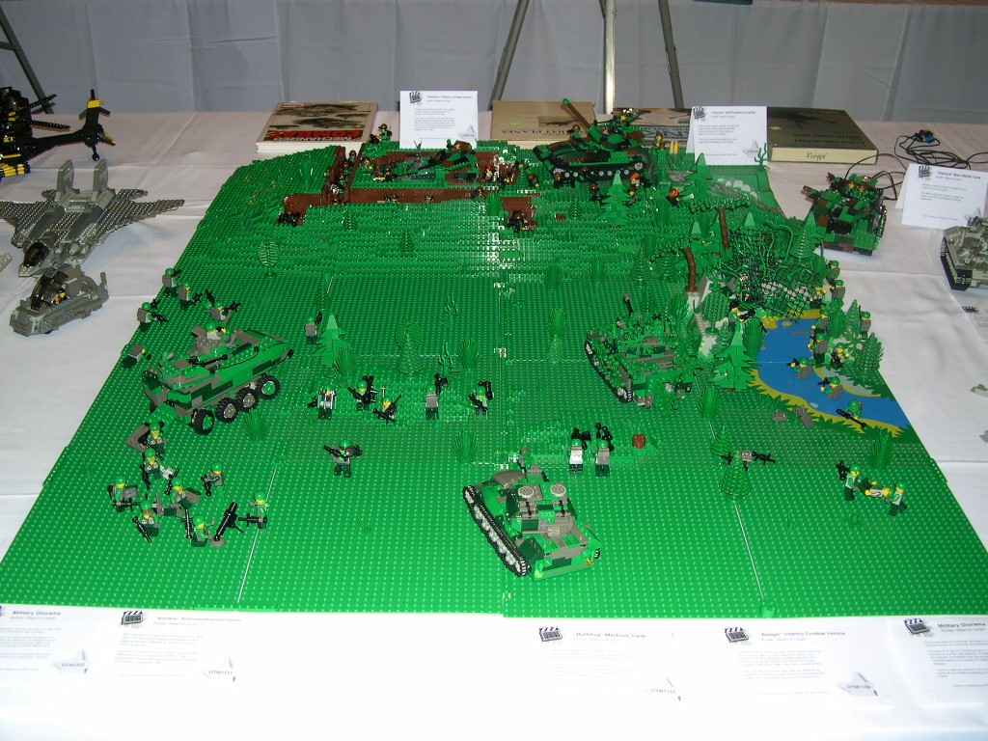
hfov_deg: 49.0
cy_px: 370
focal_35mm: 38
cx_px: 494
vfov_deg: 37.7
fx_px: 1085
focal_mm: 8
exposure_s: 1/60
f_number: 2.8
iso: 100
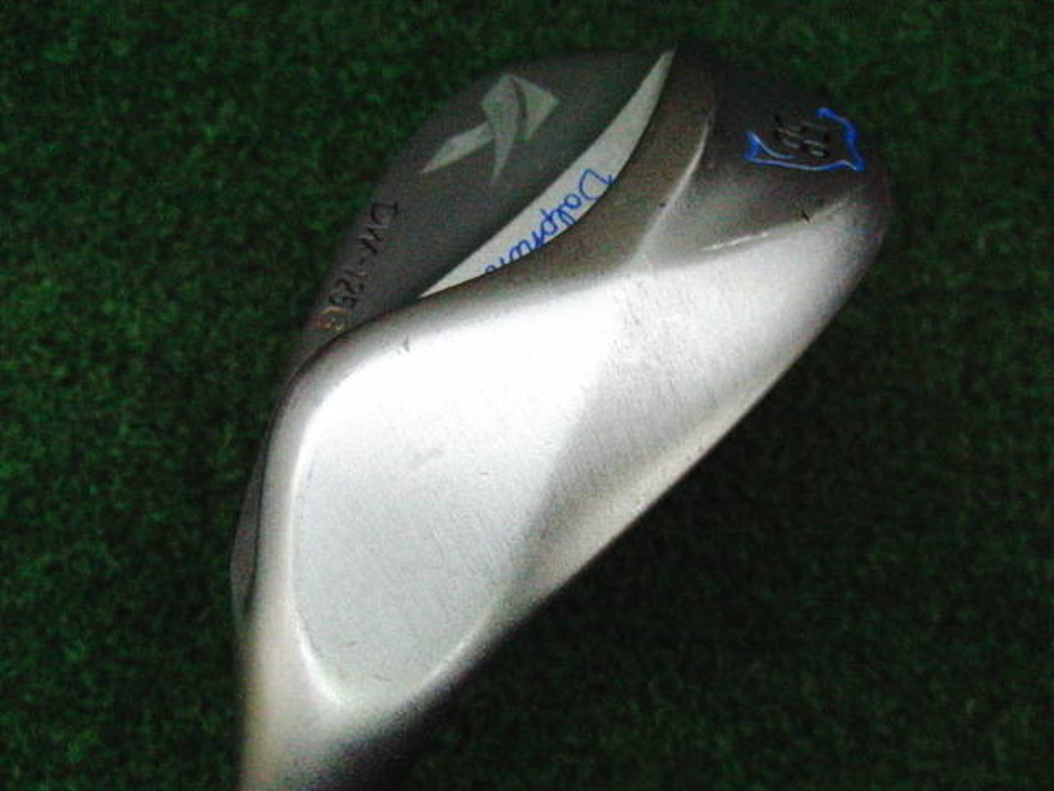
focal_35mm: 37
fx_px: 1127
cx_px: 527
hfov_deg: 50.1
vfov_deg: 38.7
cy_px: 396
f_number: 3.6
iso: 3200
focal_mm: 6.42
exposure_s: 1/800
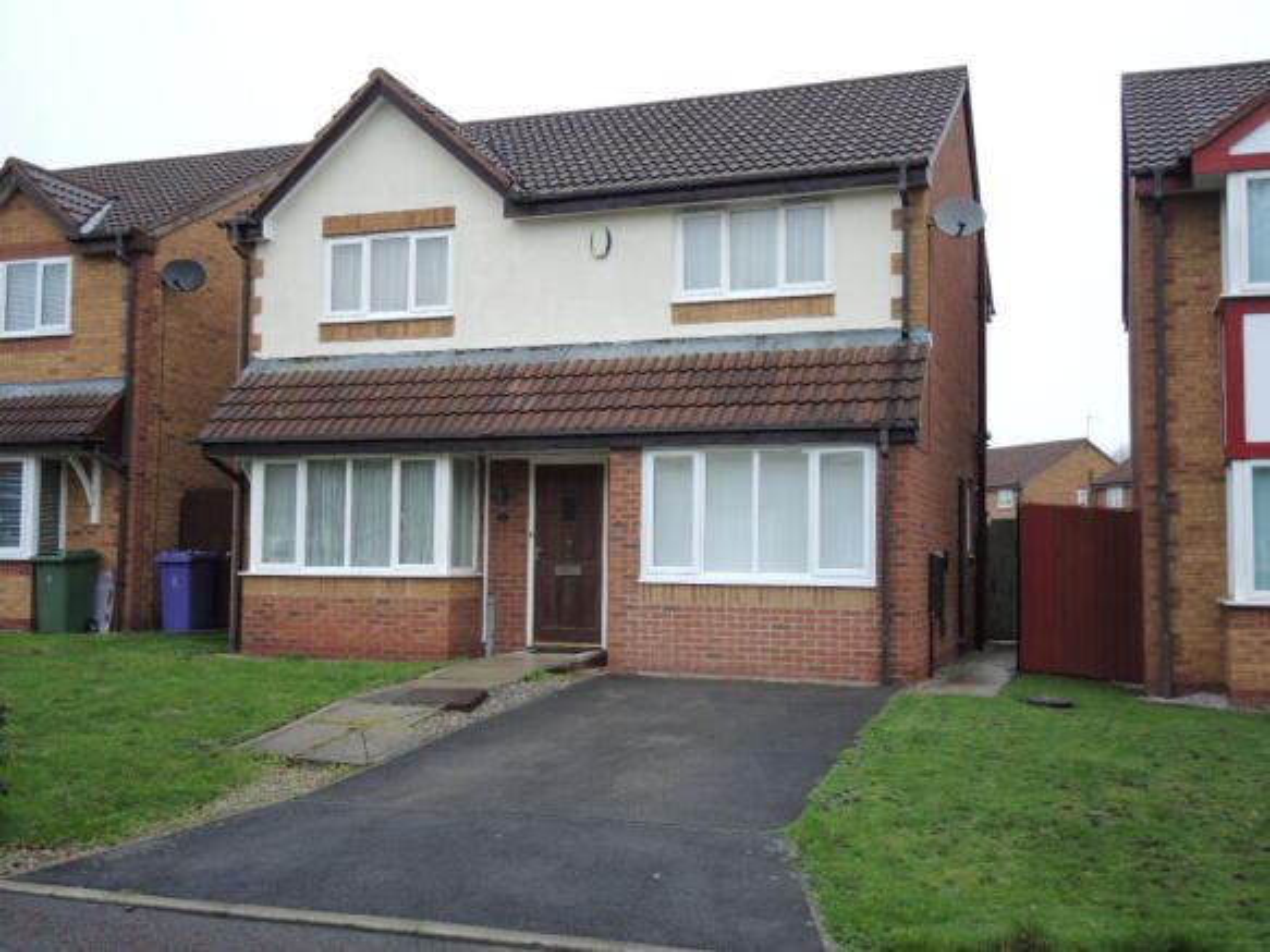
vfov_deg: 40.7
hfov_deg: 52.6
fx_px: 1284
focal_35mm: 35
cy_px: 476
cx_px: 635
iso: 80
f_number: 2.2
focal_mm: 7.6
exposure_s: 1/60
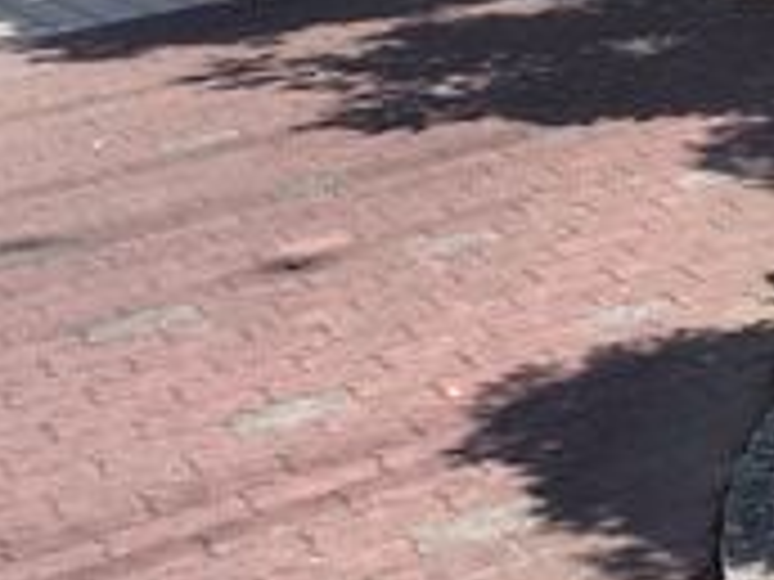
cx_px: 904
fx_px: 2258
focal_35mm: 101
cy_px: 238
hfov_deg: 18.5
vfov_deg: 14.6
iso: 32
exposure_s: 1/590
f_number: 2.2
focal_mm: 4.15
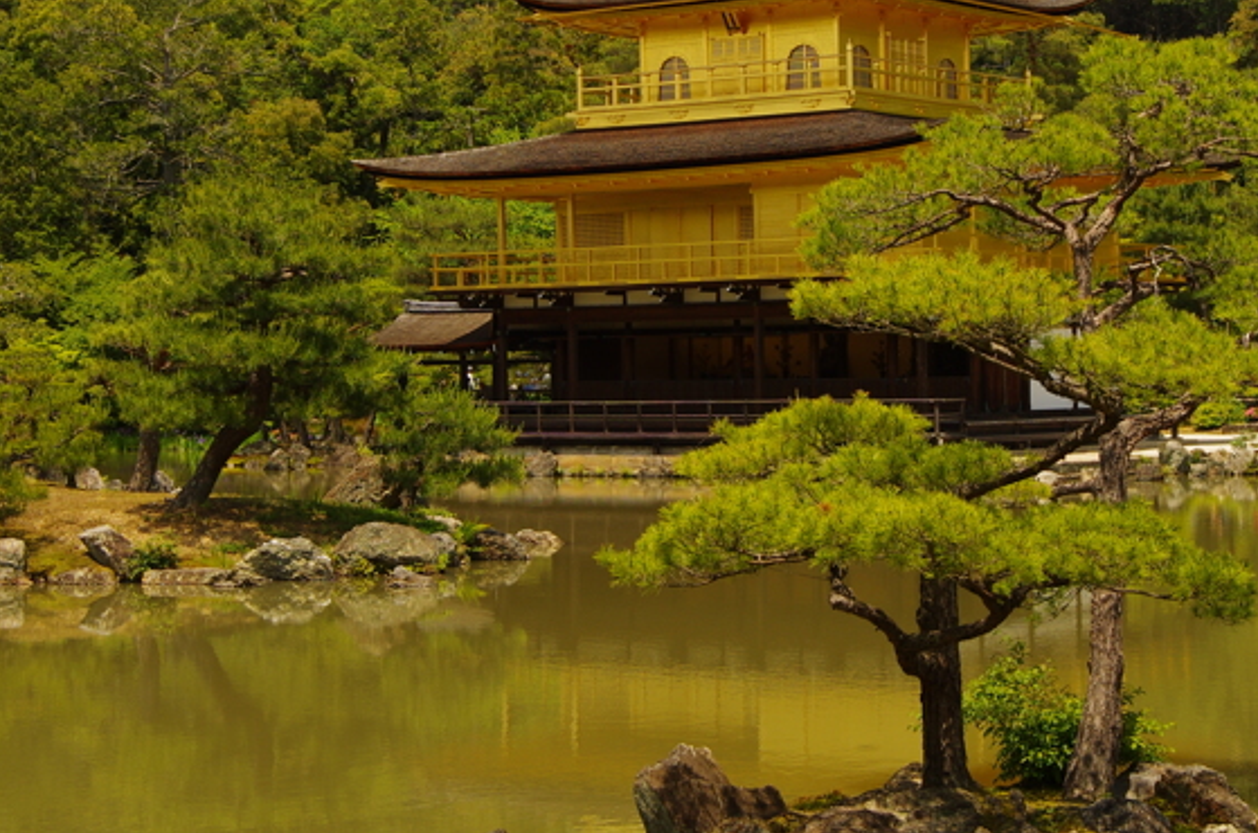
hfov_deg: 26.2
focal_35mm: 77
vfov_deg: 17.6
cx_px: 826
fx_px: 2685
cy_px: 261
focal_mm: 28
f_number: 7.1
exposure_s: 1/500
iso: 200
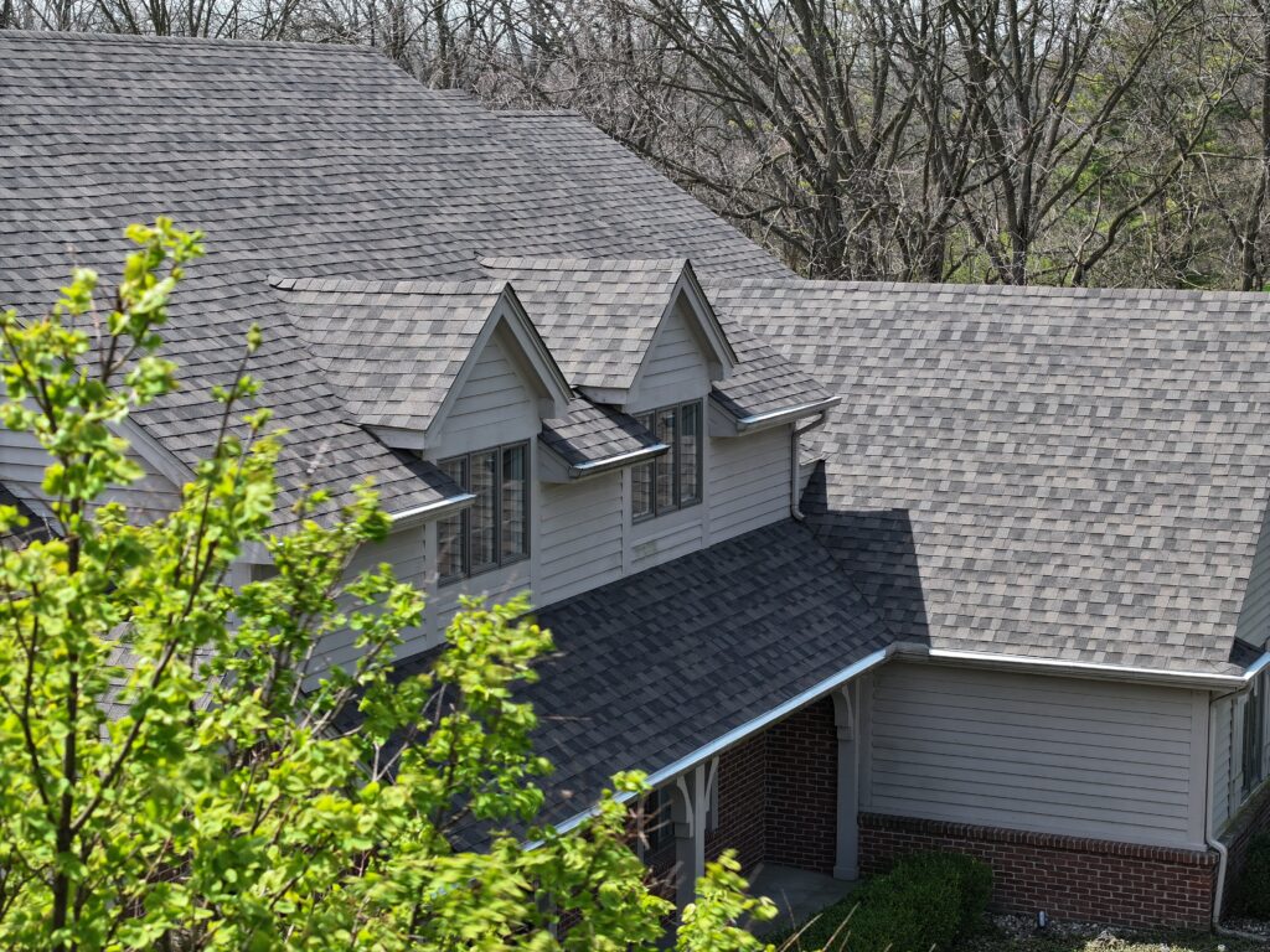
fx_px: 2568
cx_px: 635
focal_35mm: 70
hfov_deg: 27.8
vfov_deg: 21.0
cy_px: 476
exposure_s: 1/40
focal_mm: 19.35
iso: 100
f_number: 2.8
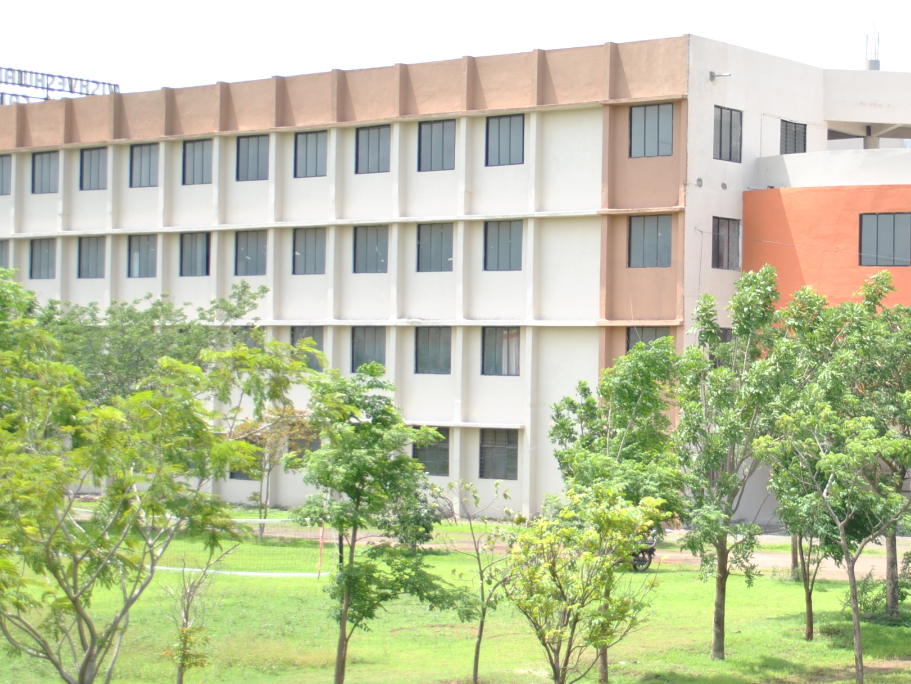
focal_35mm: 75
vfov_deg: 19.7
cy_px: 369
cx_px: 674
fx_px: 1970
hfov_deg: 25.7
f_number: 8
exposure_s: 1/250
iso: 100
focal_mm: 29
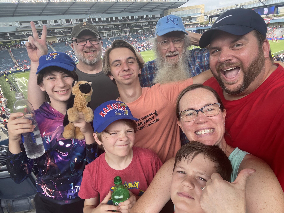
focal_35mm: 23
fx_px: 189
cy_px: 106
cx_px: 142
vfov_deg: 58.9
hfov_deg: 73.9
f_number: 2.2
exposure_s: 1/232
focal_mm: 2.71
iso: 25
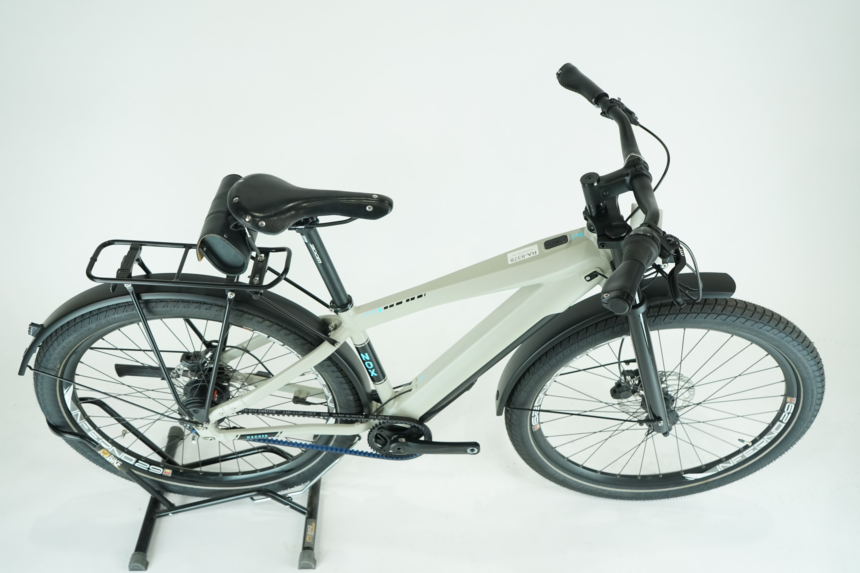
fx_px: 740
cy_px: 286
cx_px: 430
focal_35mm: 31
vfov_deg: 42.3
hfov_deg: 60.3
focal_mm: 31
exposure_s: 1/200
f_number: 5.6
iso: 1600
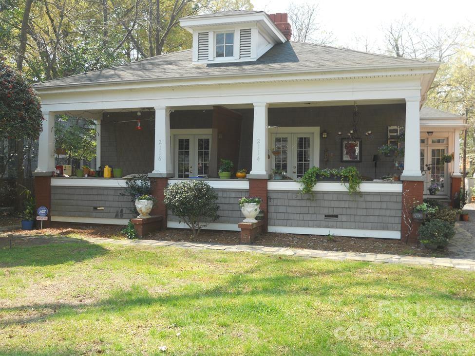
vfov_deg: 39.6
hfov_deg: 51.4
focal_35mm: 36
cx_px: 238
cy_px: 178
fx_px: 494
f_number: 3
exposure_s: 1/250
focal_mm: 6.4
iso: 80
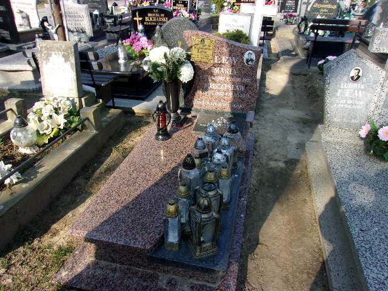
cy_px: 146
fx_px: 303
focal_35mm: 27
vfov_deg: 51.4
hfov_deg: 65.3
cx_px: 194
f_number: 10.4
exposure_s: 1/38
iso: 80
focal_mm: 4.9
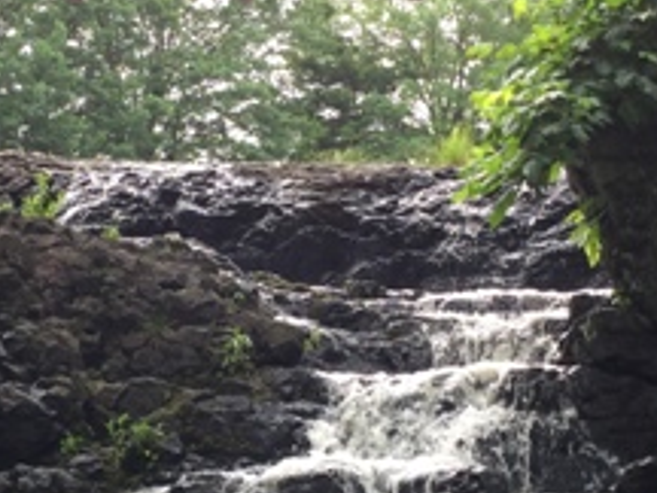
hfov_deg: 21.2
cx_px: 204
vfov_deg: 16.0
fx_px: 1746
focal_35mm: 92
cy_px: 393
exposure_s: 1/120
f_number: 2.4
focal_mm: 3.3
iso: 25
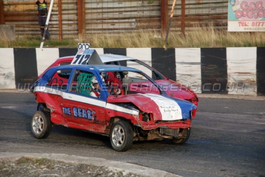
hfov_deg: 17.5
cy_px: 88
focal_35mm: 117
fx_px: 861
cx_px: 132
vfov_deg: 11.7
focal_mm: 78
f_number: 5.6
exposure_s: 1/500
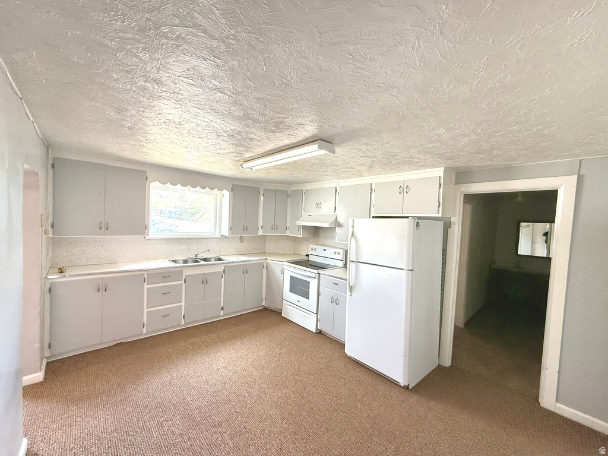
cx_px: 304
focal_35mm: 14
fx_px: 246
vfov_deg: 85.7
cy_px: 228
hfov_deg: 102.1
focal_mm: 2.22
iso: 200
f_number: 2.2
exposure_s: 1/120
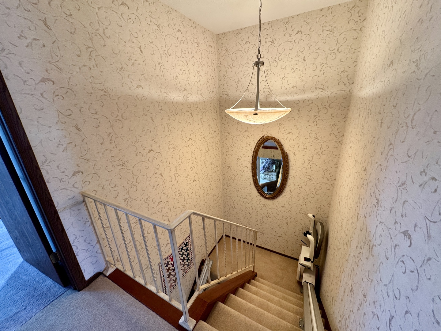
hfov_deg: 102.1
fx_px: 178
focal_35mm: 14
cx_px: 220
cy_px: 166
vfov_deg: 85.7
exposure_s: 1/60
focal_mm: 2.22
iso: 160
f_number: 2.2
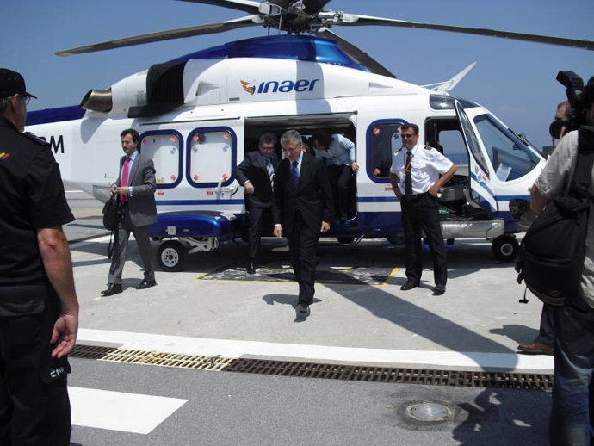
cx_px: 297
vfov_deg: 39.7
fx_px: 618
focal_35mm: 36
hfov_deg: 51.3
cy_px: 223
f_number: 7.8
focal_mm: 6.3
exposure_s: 1/250
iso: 64
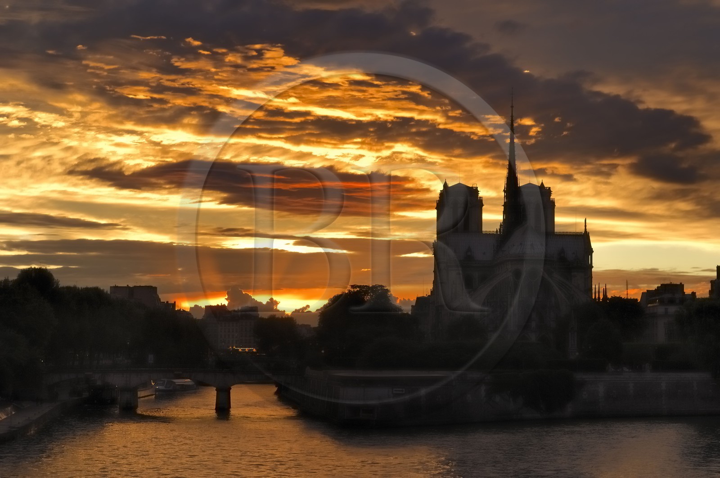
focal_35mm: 72
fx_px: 1438
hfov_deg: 28.1
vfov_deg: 18.9
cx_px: 360
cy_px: 239
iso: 100
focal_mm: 48
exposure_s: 1/80
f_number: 4.8
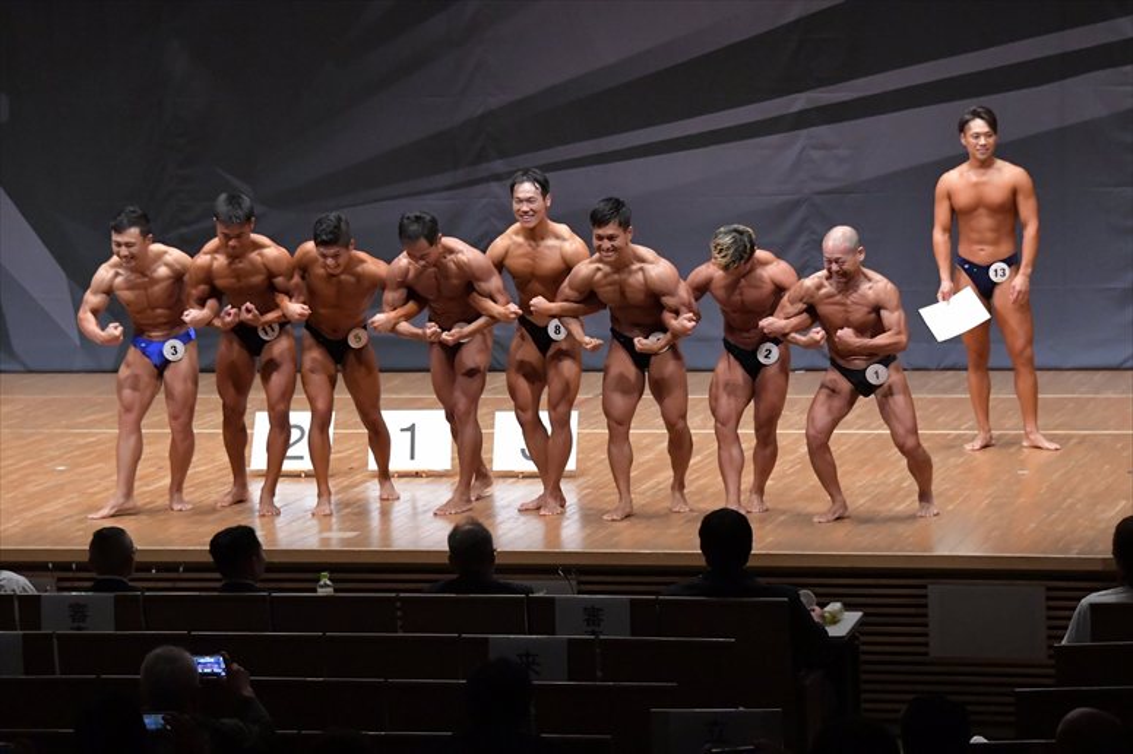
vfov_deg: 9.9
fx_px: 4341
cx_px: 566
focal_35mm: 138
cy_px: 377
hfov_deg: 14.9
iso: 8000
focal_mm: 92
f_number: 5.6
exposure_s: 1/400
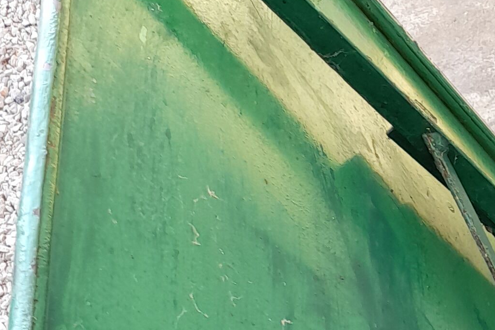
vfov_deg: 11.3
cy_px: 793
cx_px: 515
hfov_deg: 19.5
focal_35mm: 101
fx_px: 1389
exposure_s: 1/60
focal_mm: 4.6
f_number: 2
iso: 20
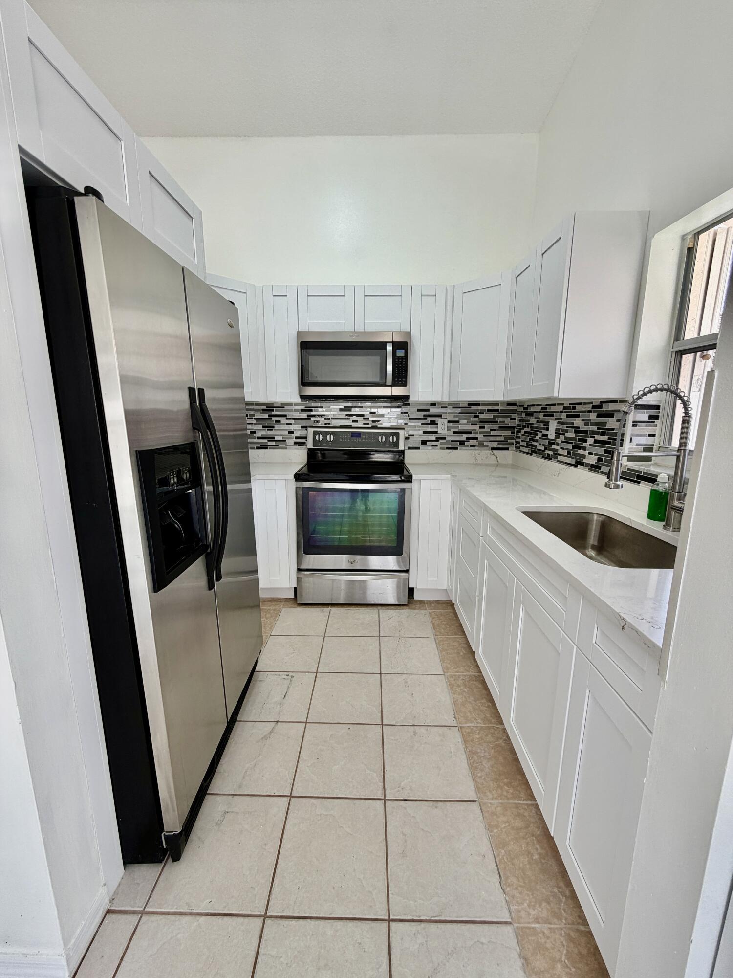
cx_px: 366
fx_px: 395
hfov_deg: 85.7
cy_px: 489
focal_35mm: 14
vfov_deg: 102.1
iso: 64
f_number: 2.2
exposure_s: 1/121
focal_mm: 2.22
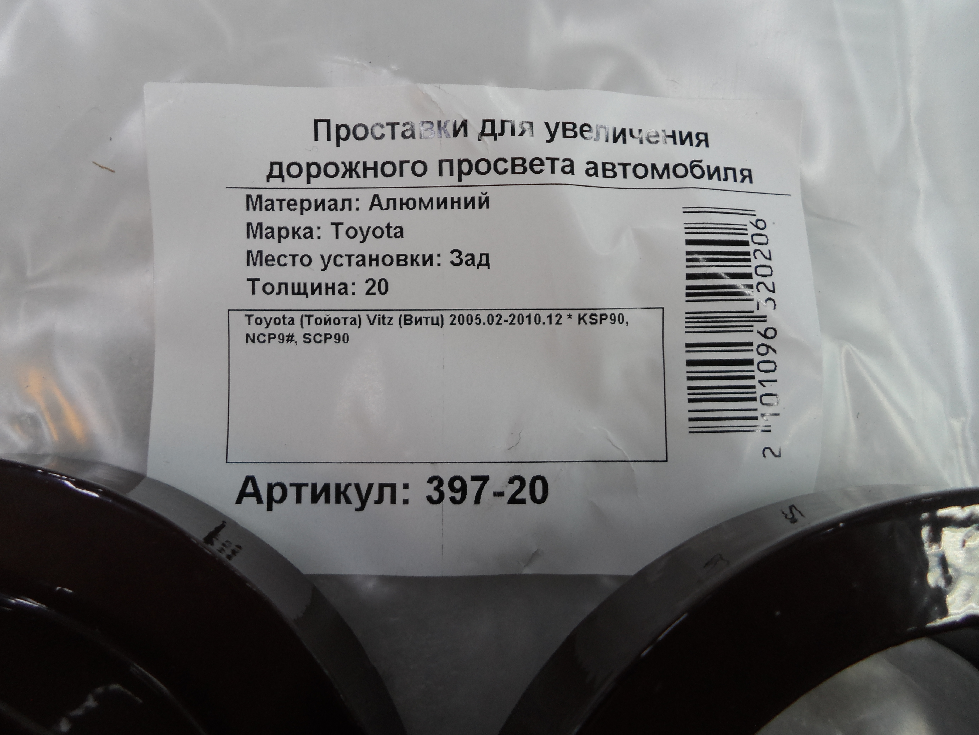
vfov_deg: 54.9
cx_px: 490
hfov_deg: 69.4
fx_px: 707
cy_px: 368
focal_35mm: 25
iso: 80
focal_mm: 4.5
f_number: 2.5
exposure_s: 1/30
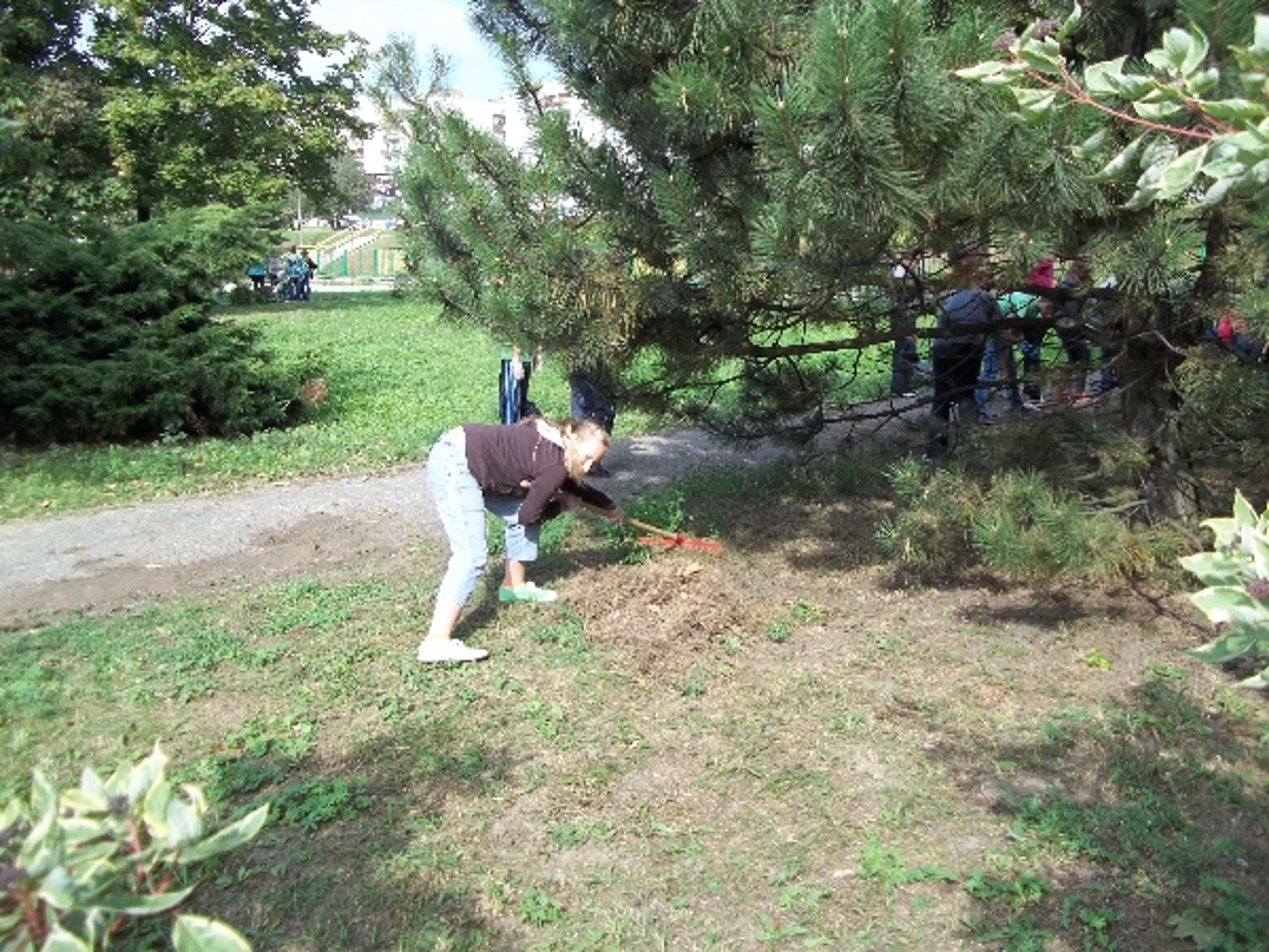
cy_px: 476
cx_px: 634
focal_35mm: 32
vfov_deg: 44.2
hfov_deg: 56.8
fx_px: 1173
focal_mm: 5.7
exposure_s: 1/400
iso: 64
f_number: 2.9
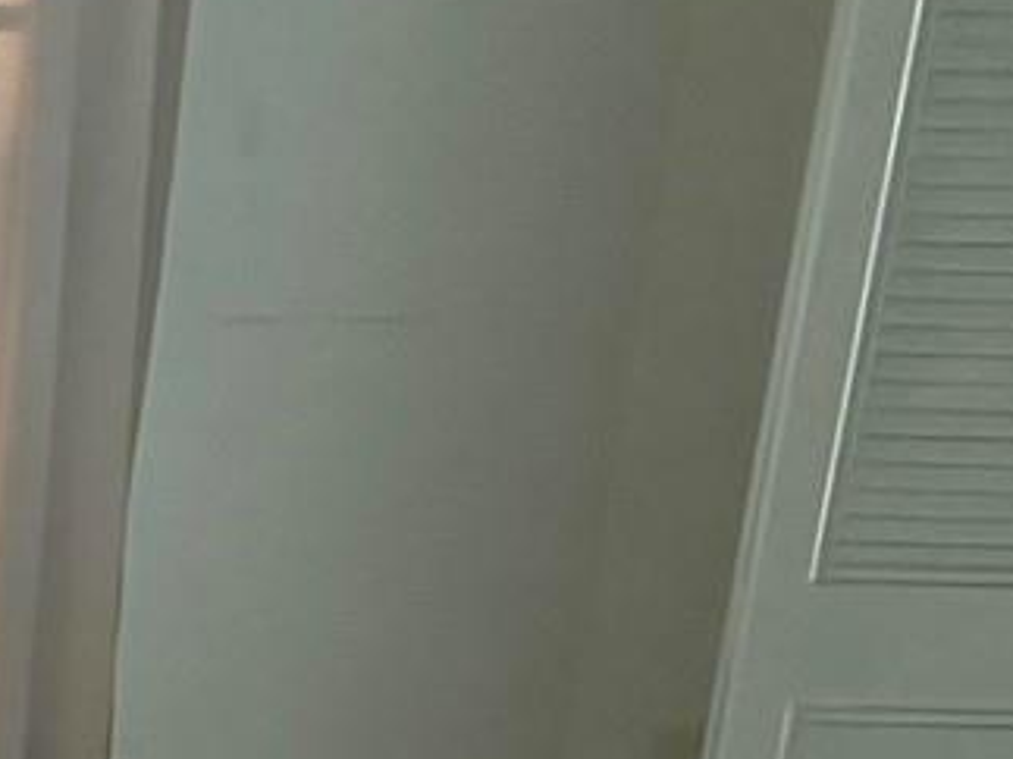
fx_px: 3481
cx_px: -646
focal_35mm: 119
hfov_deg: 15.0
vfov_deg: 10.6
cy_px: 1838
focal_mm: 6.86
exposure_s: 1/30
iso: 1250
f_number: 1.78
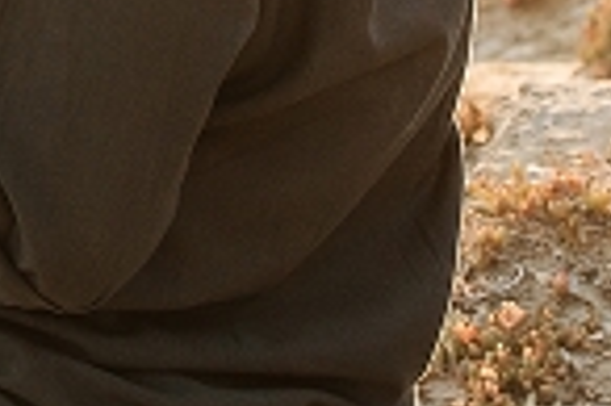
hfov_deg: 10.1
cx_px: -720
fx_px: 3119
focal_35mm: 184
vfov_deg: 7.1
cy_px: -435
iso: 320
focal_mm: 35
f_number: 5
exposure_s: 1/500
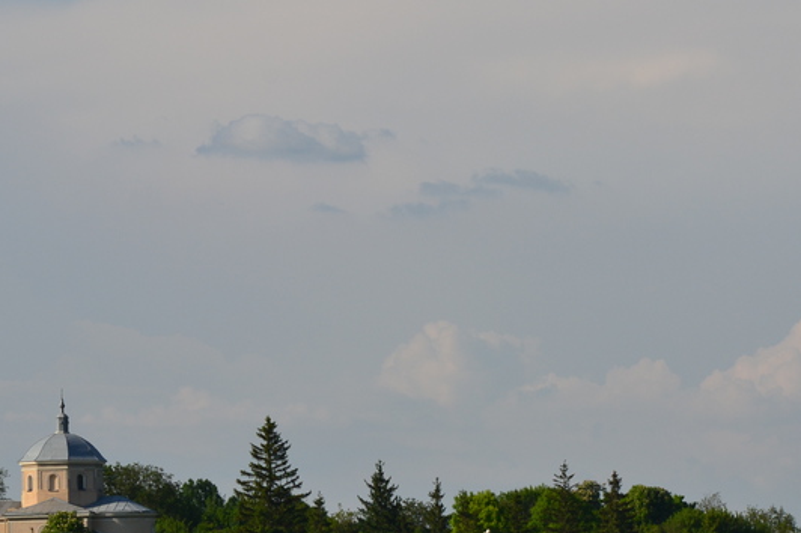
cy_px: 330
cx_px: 417
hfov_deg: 8.2
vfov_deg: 5.4
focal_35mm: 252
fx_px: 5599
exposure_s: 1/500
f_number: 11
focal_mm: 105
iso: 280
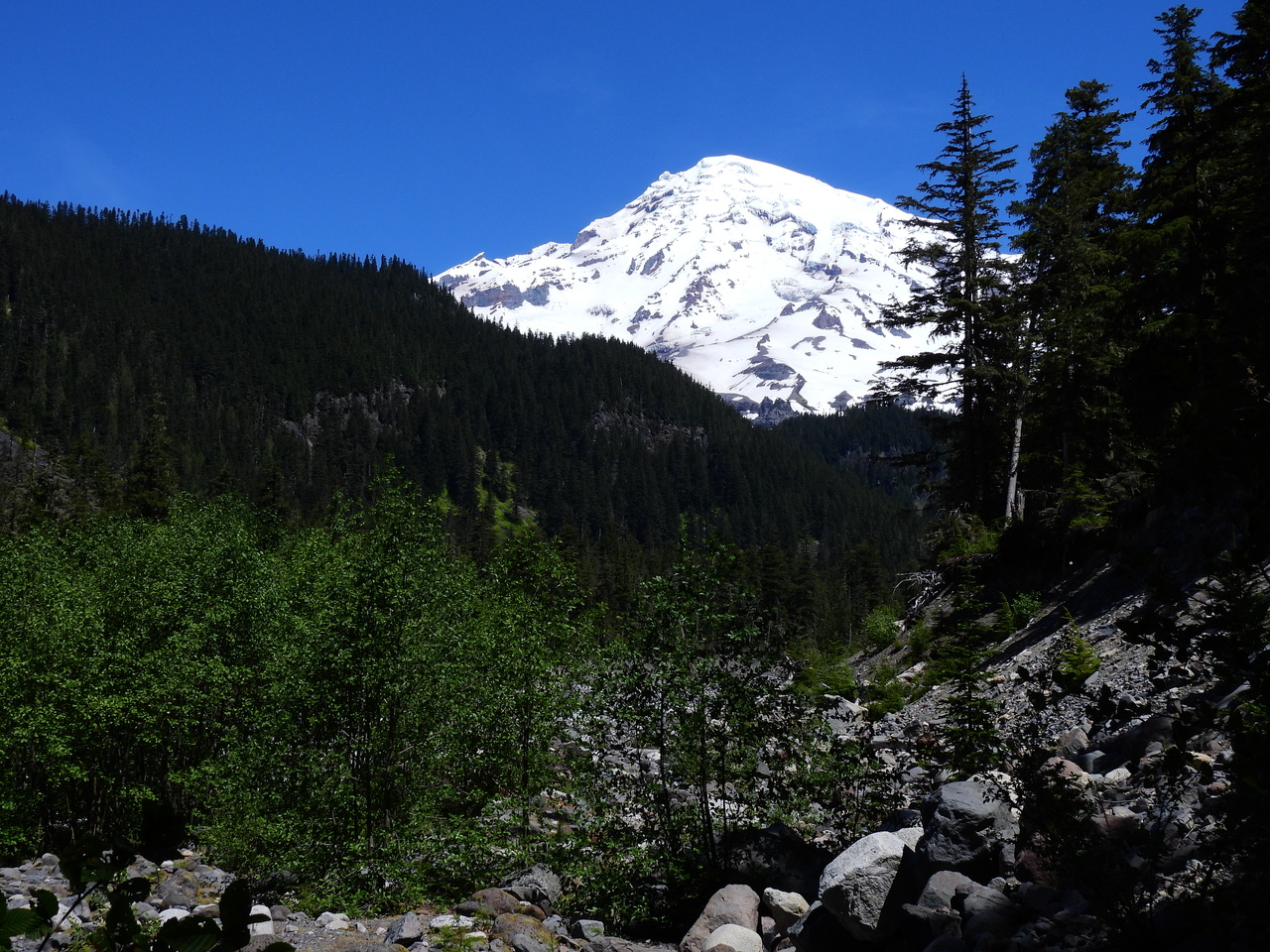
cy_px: 476
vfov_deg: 30.9
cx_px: 635
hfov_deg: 40.4
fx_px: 1724
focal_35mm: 47
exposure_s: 1/1600
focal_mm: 8.4
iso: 100
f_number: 4
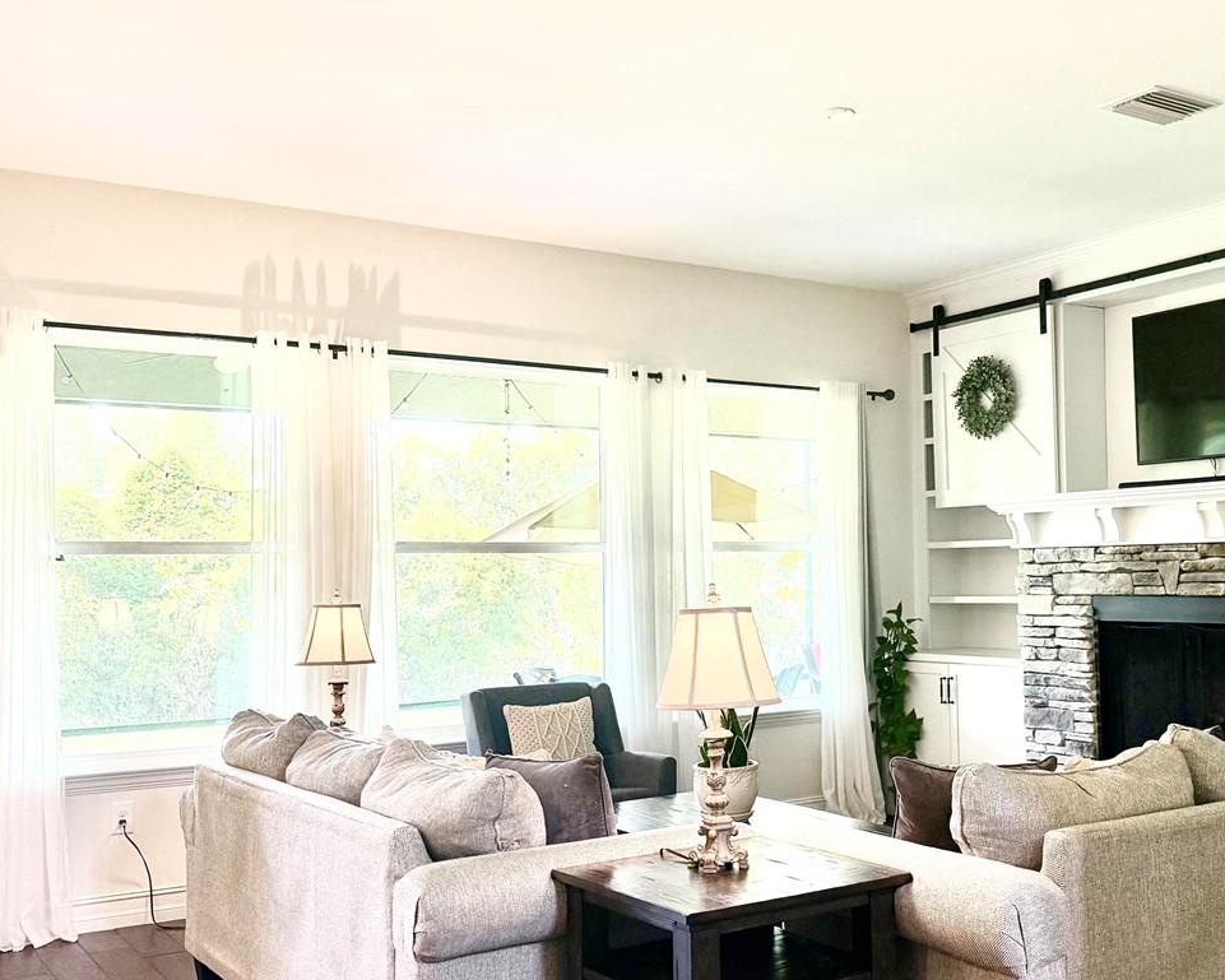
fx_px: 1414
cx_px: 789
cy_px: 521
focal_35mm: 39
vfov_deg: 38.2
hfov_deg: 46.3
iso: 320
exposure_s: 1/120
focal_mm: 6.76
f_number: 1.78
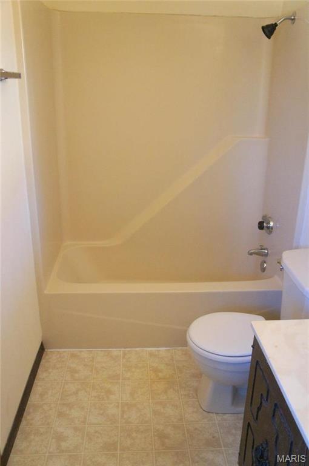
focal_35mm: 30
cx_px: 154
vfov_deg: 62.0
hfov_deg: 43.5
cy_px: 233
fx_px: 387
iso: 1600
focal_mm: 20
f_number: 3.5
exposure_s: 1/125
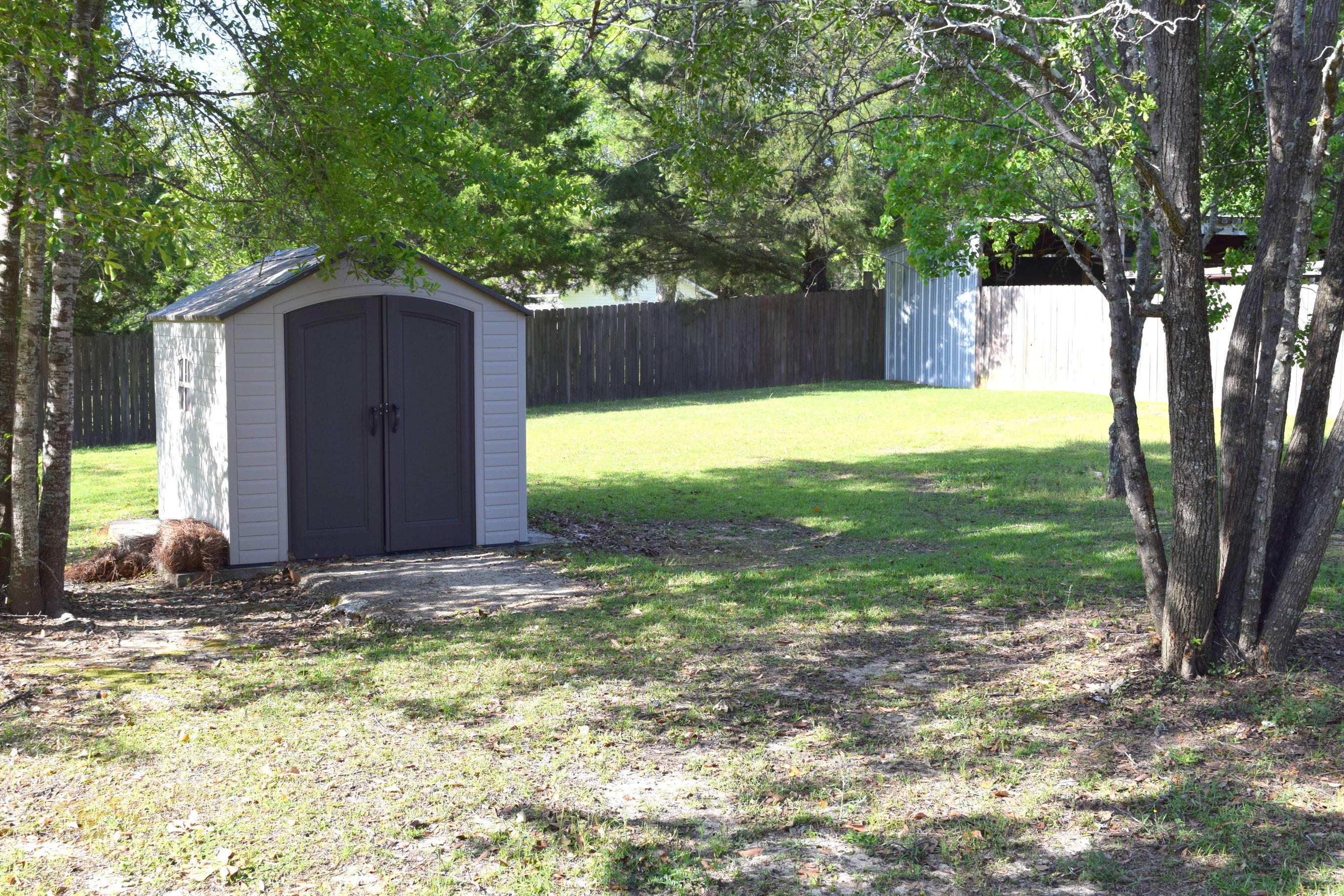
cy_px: 465
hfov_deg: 48.4
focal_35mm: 40
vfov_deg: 33.4
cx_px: 605
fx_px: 1493
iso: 200
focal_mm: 24
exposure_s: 1/250
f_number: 8
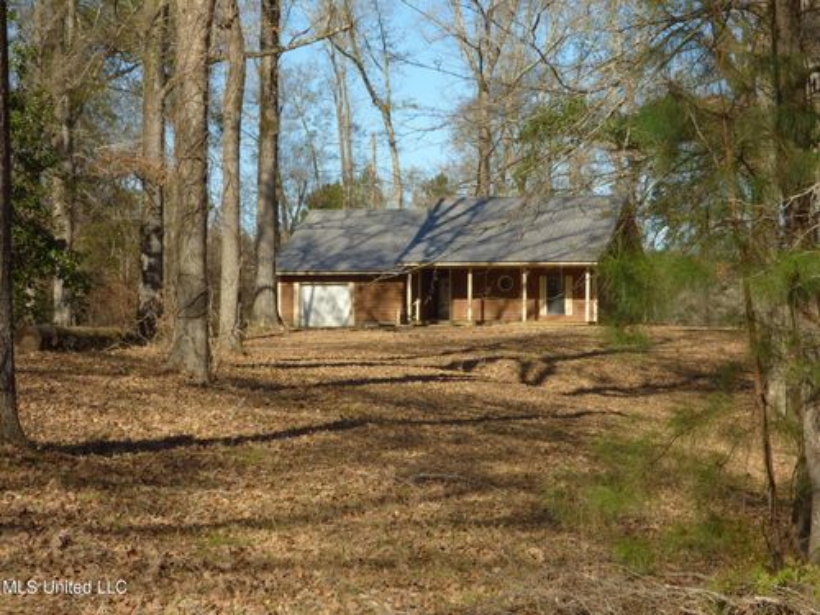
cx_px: 410
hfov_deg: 25.0
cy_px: 308
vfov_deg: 18.9
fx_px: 1848
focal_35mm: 78
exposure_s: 1/320
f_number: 6.3
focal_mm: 13.94
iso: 100
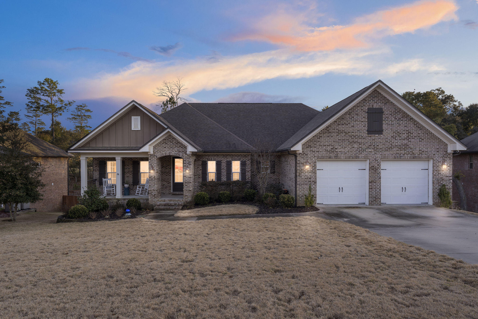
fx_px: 277
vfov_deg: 59.7
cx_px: 239
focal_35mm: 21
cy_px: 160
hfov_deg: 81.5
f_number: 8
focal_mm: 20.9
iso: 100
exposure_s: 1/20
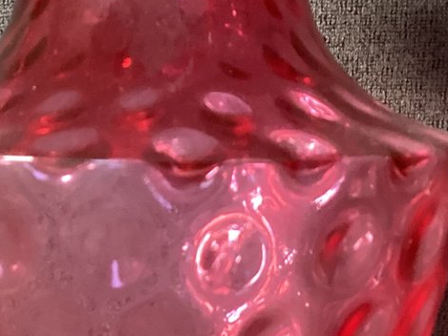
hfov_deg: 19.5
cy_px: 192
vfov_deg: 14.8
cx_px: 126
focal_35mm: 100
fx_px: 1295
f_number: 2.4
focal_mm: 3.3
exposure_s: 1/30
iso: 640
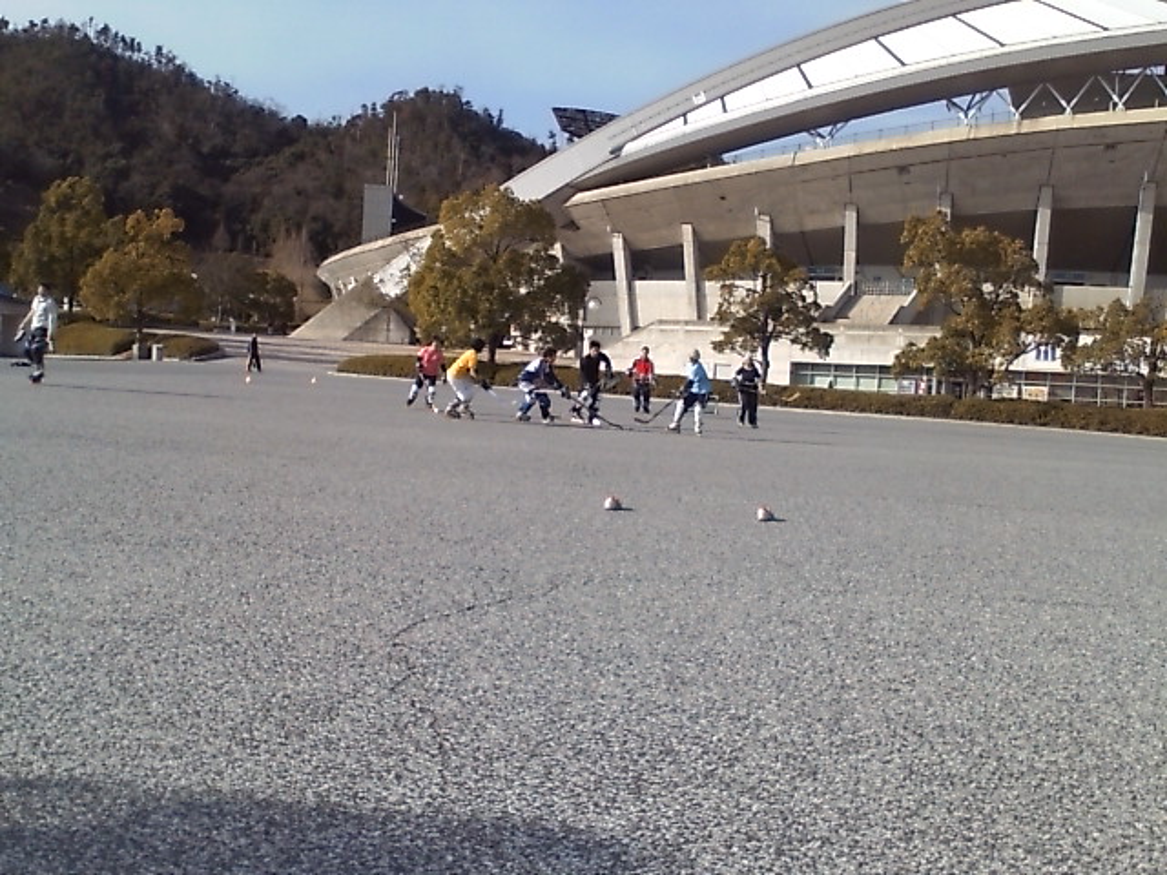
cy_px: 438
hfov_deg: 61.7
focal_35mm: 29
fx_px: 978
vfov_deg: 48.2
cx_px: 584
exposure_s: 1/769
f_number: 3.5
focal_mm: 3.73
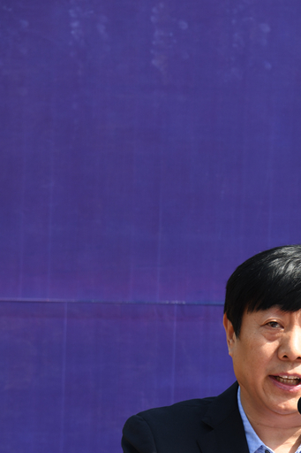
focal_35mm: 256
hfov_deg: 5.3
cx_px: 323
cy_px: 488
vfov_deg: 8.0
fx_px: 3213
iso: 200
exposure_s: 1/250
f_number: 8
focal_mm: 112
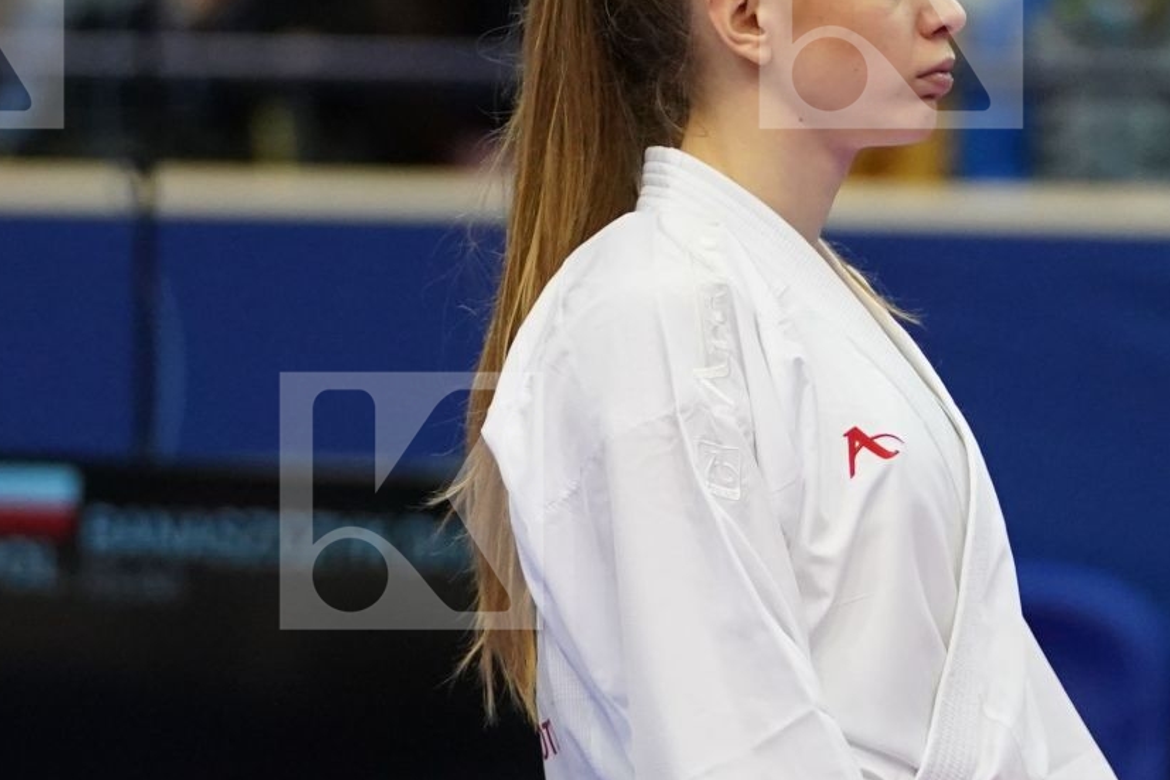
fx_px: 15141
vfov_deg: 2.9
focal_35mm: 466
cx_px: 891
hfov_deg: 4.4
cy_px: 501
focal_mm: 143
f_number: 2.8
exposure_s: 1/1000
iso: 3200
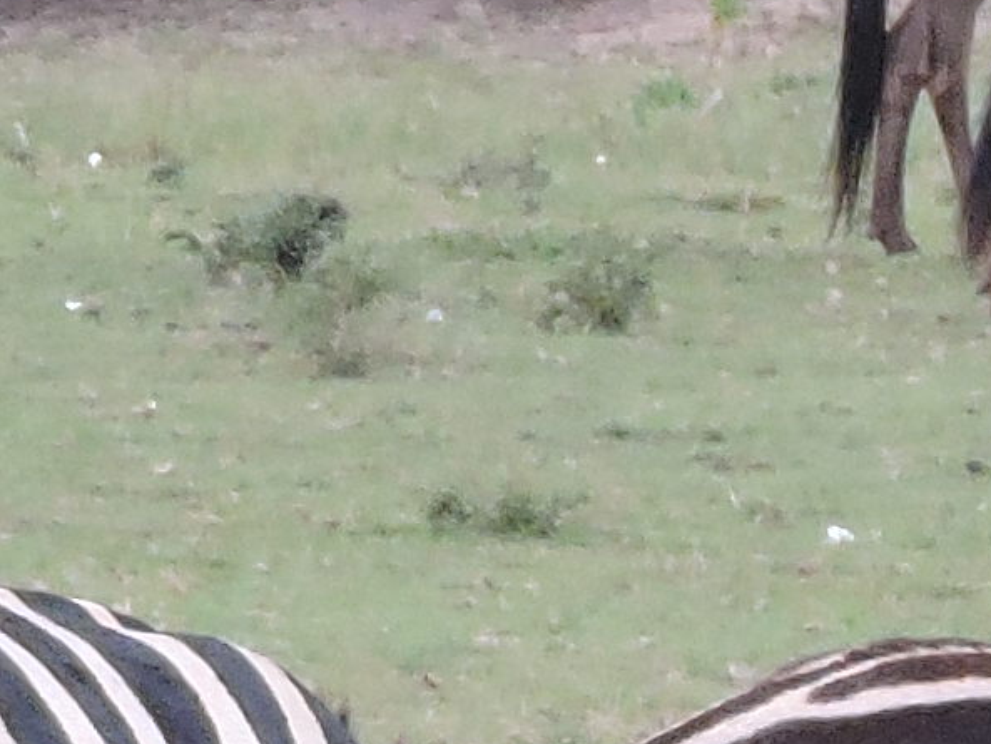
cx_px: 1897
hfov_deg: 1.5
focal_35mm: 1321
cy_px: 1834
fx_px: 37826
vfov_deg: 1.1
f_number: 4.5
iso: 400
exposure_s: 1/100
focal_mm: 30.3
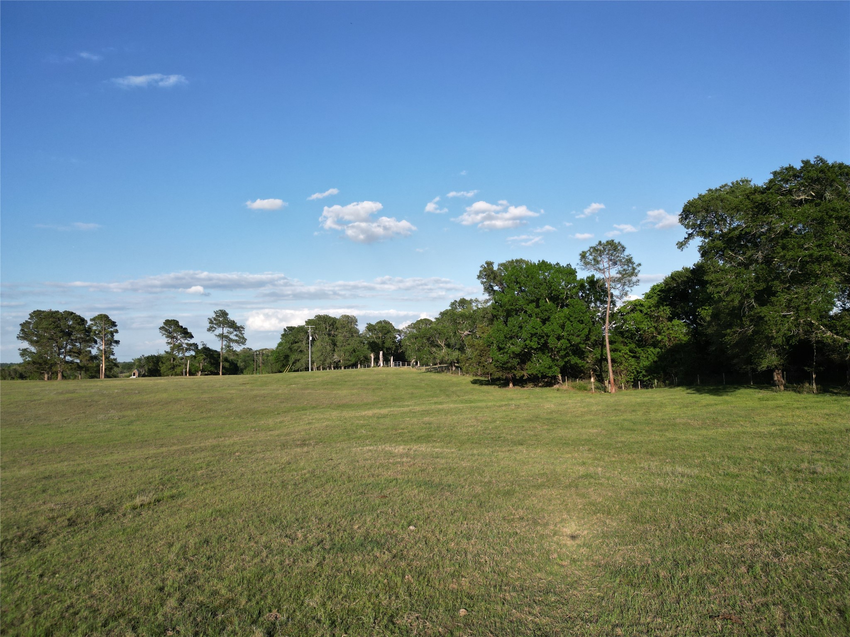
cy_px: 318
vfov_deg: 56.8
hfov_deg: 71.6
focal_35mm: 24
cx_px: 425
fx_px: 589
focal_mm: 6.72
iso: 100
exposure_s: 1/2000
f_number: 1.7
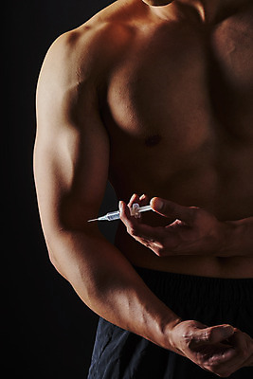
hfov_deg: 13.1
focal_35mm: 105
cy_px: 190
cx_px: 126
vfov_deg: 19.4
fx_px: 1106
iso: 100
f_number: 22
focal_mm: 105
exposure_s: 1/125
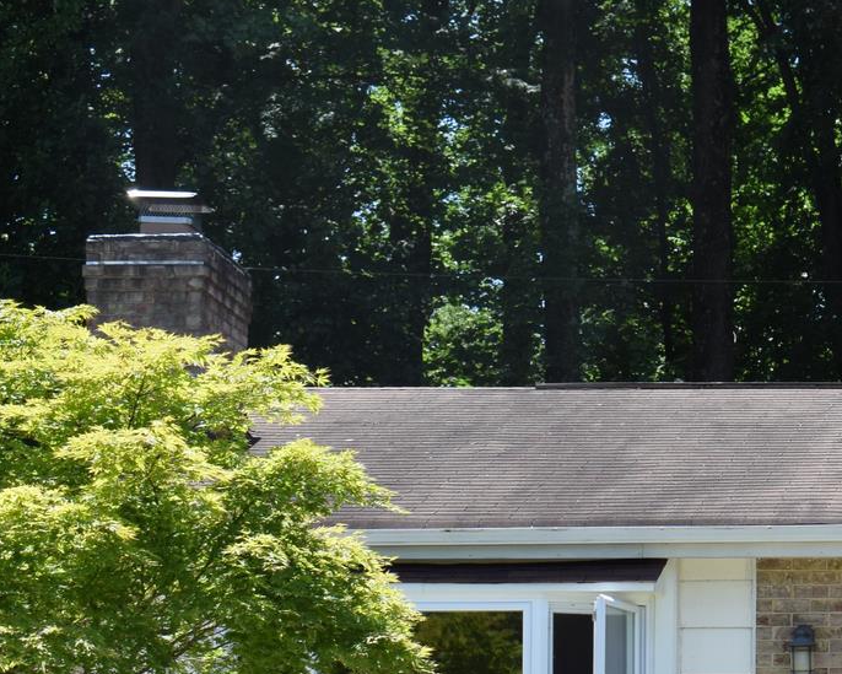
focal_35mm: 126
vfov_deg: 12.1
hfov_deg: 14.7
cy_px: 710
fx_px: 3140
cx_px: 1058
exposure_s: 1/500
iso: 400
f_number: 8
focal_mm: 30
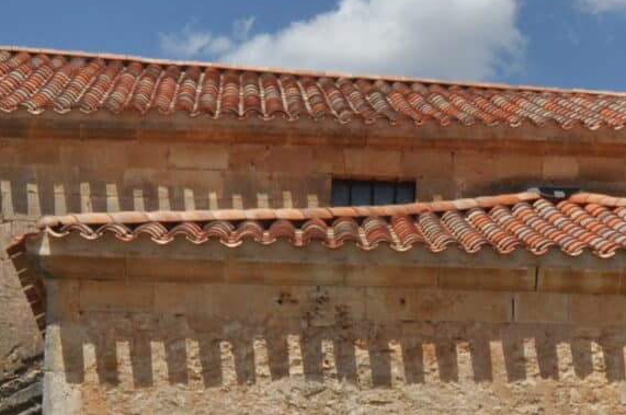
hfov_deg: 16.9
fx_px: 2101
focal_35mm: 121
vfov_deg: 11.2
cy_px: 446
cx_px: 405
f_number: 20
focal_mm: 18
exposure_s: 1/250
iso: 200
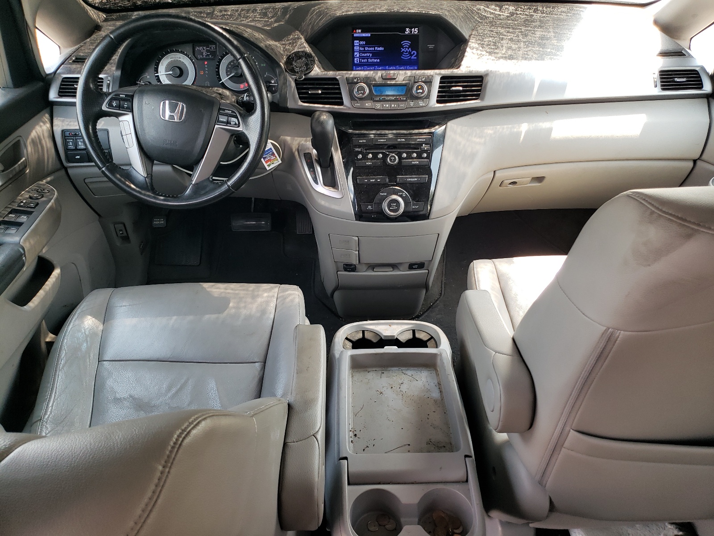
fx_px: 536
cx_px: 357
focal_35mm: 26
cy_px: 268
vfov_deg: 53.1
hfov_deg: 67.3
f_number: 1.5
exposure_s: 1/100
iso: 60
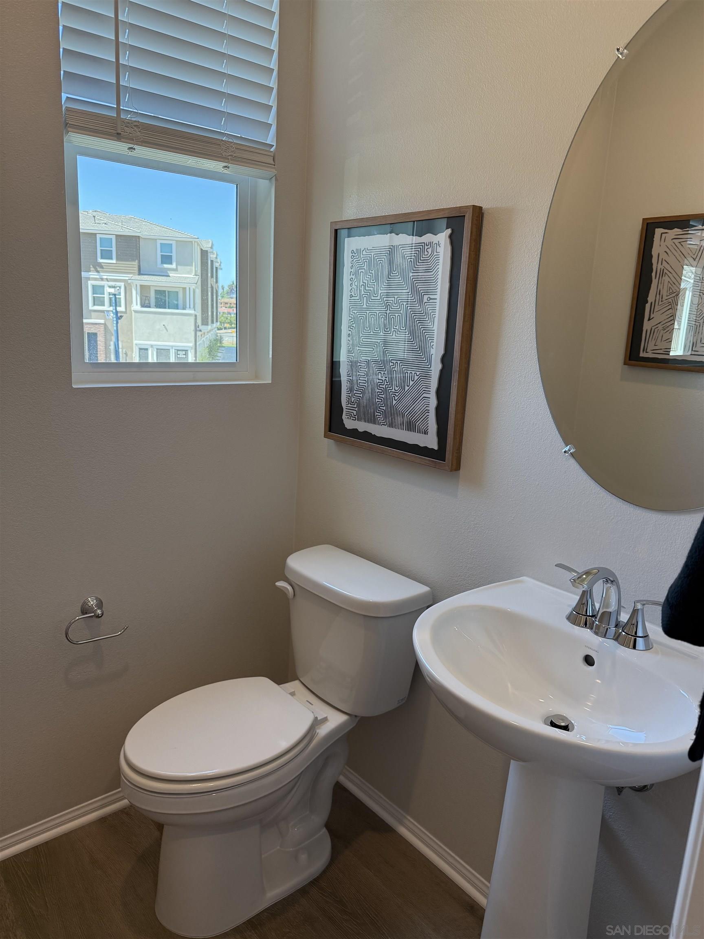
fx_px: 651
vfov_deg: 71.6
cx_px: 352
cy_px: 470
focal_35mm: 24
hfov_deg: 56.8
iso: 160
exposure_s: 1/234
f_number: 1.78
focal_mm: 6.76
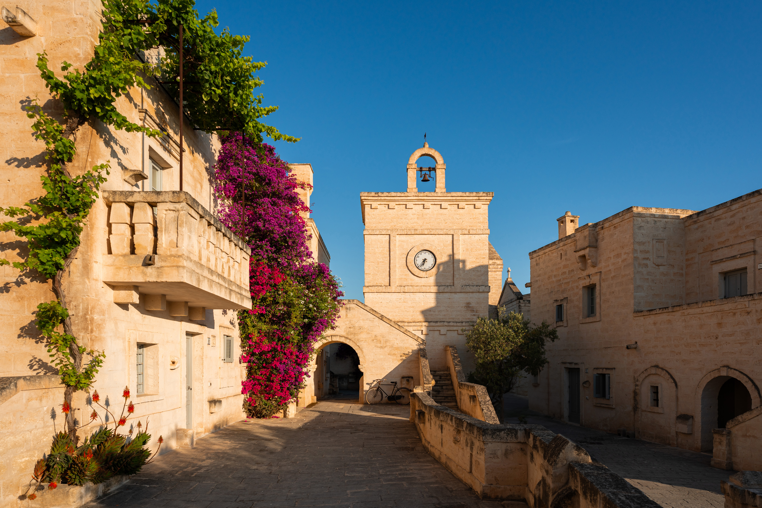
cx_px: 381
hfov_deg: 84.0
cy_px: 254
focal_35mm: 20
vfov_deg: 61.9
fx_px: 423
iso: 100
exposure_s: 1/1250
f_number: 4.5
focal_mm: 20
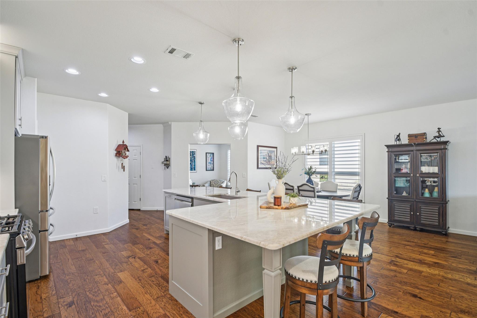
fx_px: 212
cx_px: 238
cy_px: 159
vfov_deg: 73.7
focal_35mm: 16
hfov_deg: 96.7
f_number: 8
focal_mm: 11
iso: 400
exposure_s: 1/13
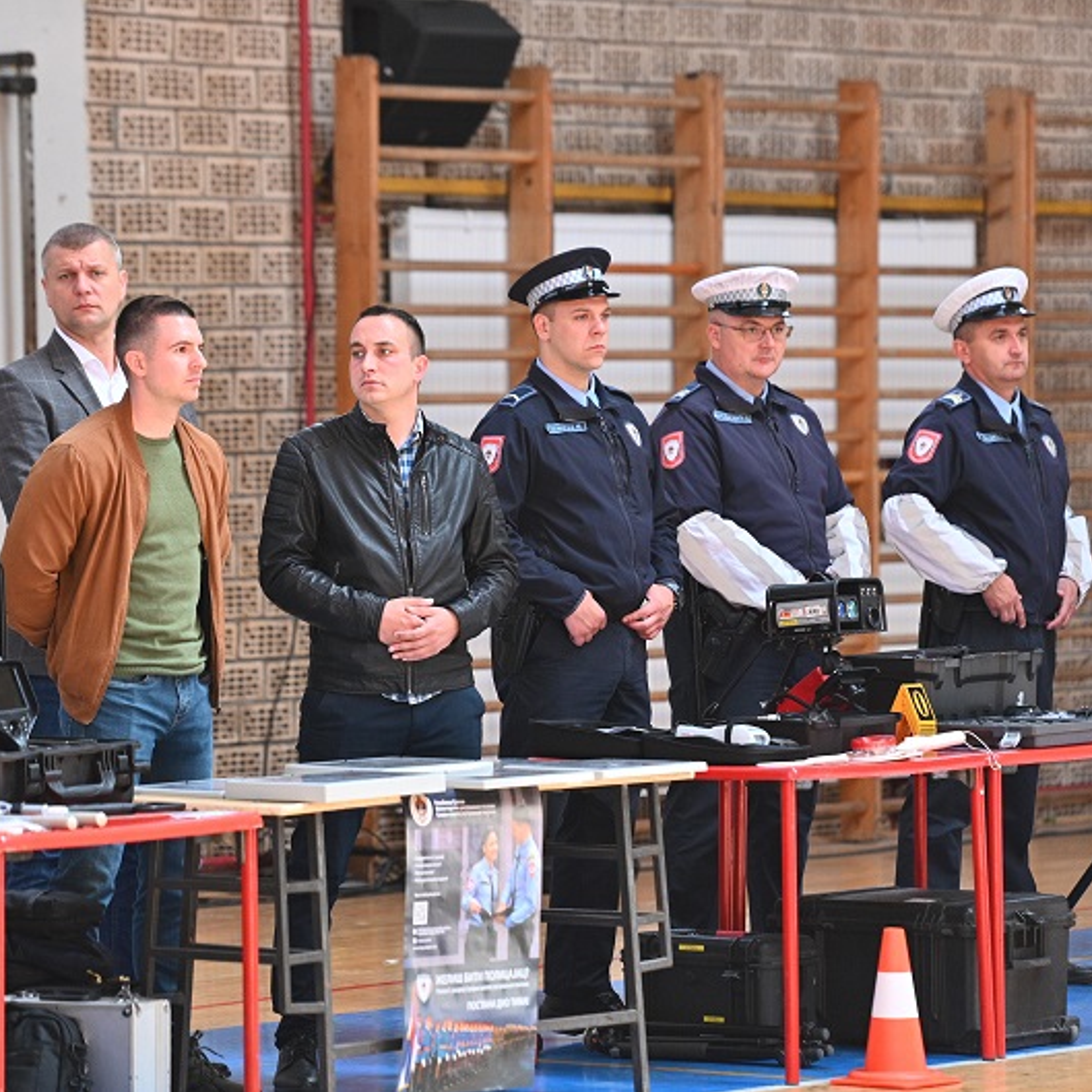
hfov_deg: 8.3
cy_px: 547
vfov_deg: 8.3
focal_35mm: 212
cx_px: 576
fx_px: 7566
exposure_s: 1/400
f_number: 2.8
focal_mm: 165
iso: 1600
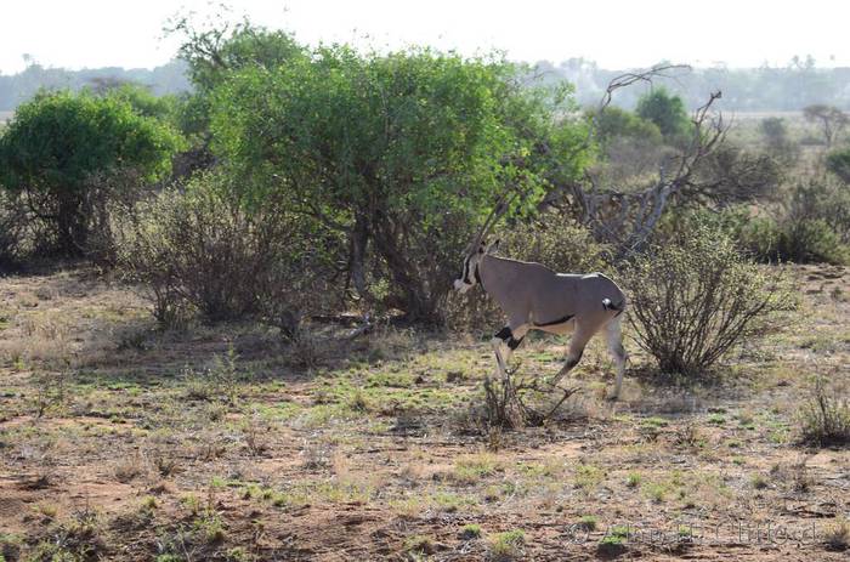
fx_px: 2826
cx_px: 425
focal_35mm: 120
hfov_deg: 17.1
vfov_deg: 11.4
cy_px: 281
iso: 140
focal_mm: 80
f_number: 4.5
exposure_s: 1/500
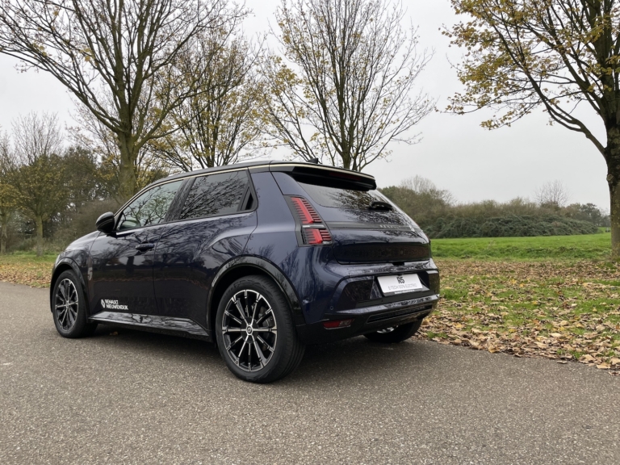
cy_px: 232
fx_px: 466
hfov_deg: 67.3
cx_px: 310
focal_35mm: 26
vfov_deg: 53.1
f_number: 1.6
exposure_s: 1/236
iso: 32
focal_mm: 4.2
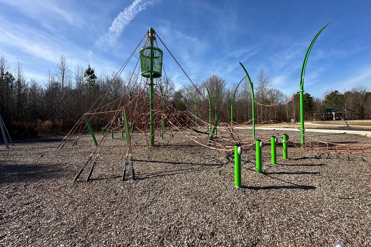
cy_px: 119
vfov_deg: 77.3
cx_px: 185
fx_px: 155
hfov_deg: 100.4
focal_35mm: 15
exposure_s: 1/1667
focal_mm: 2.22
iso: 50
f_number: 2.2
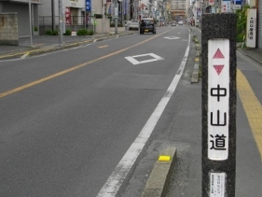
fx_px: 432
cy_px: 84
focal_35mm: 57
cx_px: 172
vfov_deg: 25.7
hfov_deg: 33.5
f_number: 2.9
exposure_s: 1/320
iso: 100
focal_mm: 5.7
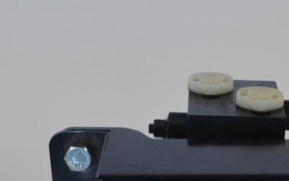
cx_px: 235
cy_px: 206
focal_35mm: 103
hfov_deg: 20.0
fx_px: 811
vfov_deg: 12.4
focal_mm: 22
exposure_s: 1/125
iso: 400
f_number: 5.6
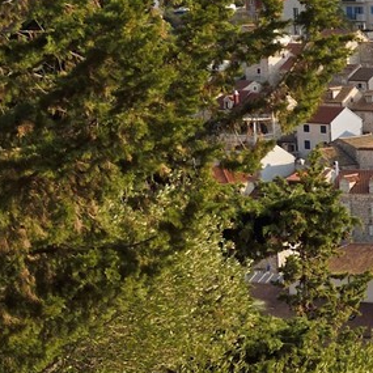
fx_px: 1975
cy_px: 217
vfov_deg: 10.8
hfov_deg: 9.2
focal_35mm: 162
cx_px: 999
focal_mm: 34
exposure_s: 1/800
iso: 200
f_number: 8
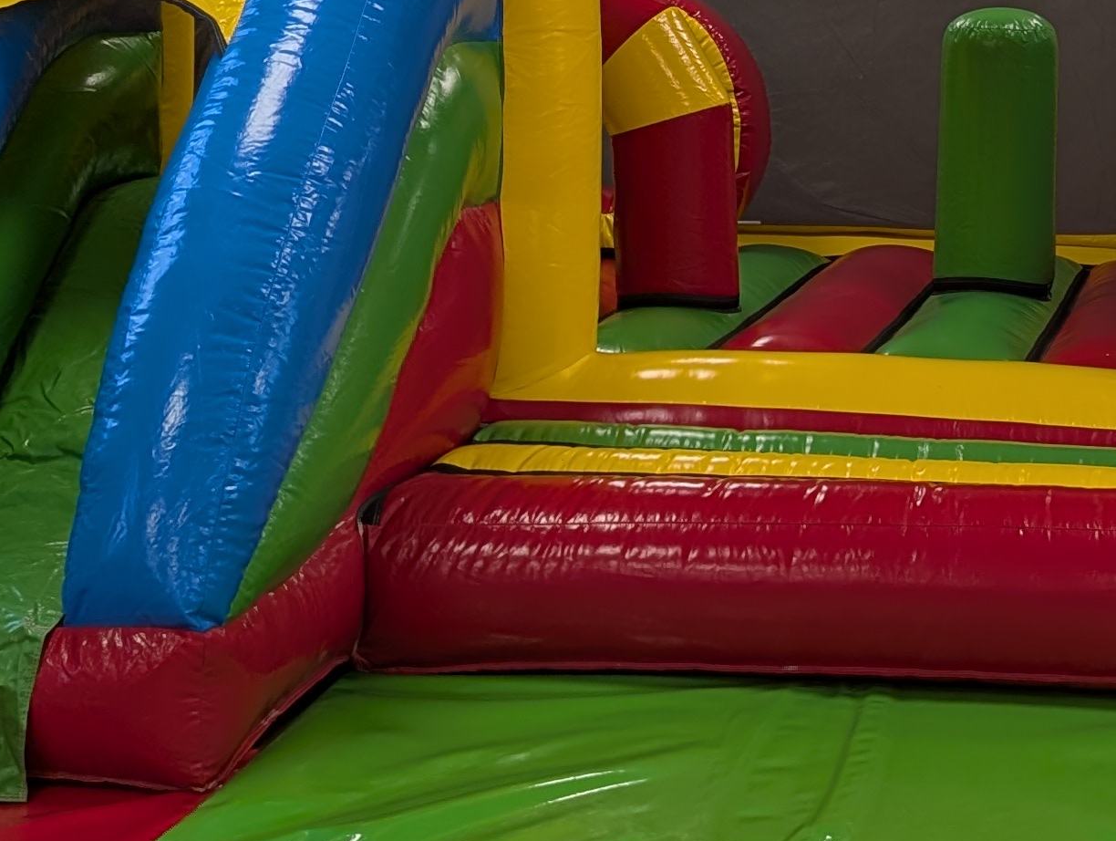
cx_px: 897
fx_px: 2583
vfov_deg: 18.1
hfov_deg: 24.0
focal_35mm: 80
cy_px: 44
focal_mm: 6.9
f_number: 1.68
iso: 18
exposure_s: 1/53.4
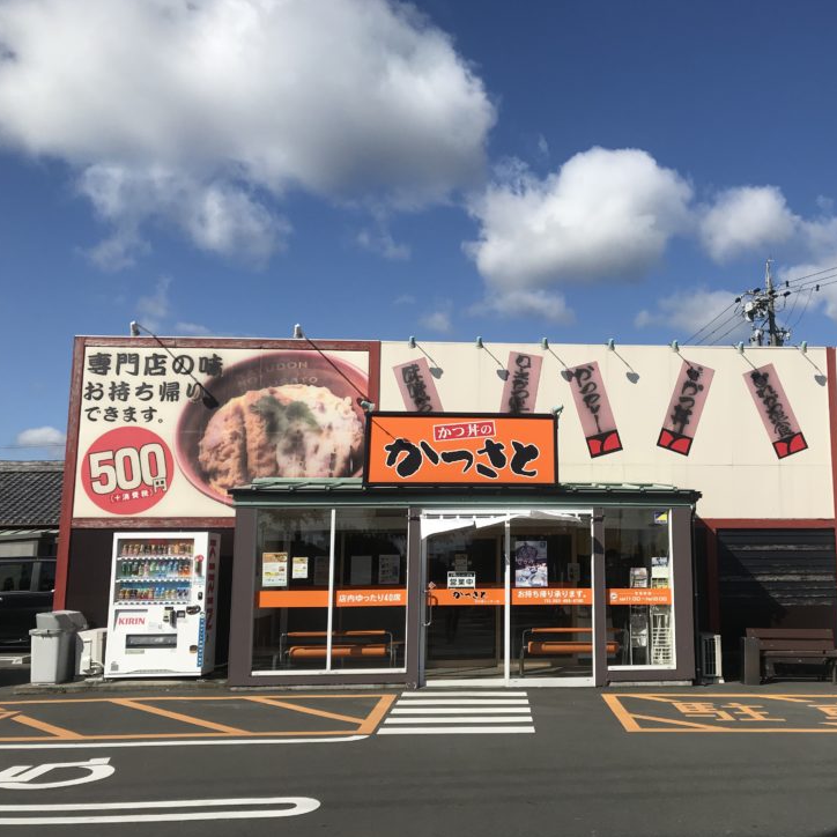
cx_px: 565
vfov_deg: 47.2
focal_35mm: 35
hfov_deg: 46.4
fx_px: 957
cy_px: 424
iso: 20
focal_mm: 3.99
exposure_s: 1/5319
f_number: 1.8
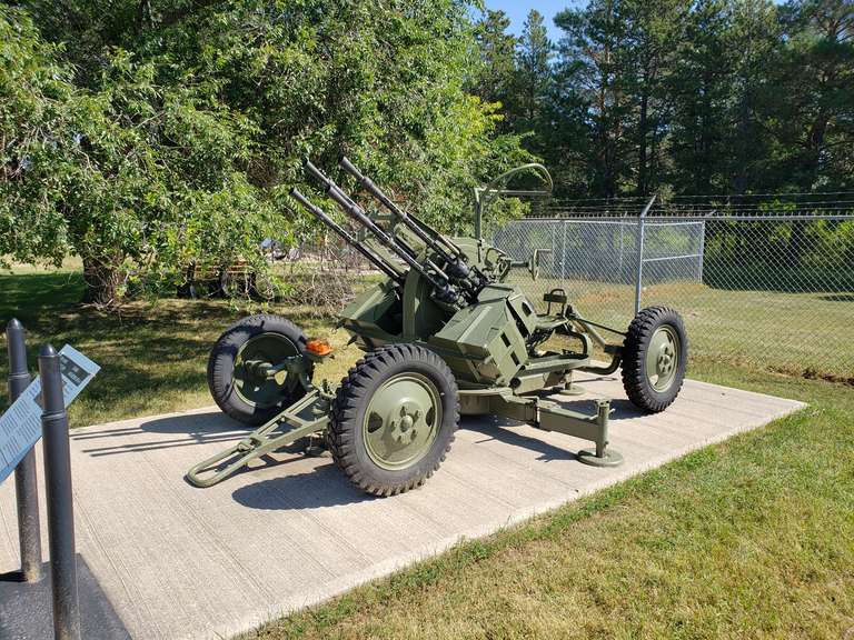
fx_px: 641
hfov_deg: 67.3
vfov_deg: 53.1
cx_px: 427
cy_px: 320
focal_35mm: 26
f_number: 2.4
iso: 50
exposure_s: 1/794
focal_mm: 4.3
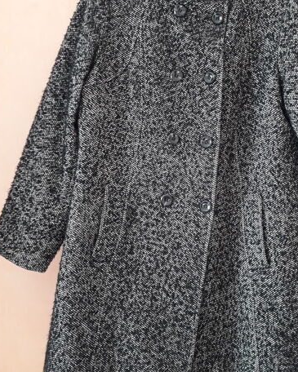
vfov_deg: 49.0
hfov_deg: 39.9
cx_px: 185
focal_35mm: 37
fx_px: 408
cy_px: 170
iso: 200
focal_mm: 3.6
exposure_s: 1/50
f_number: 1.9
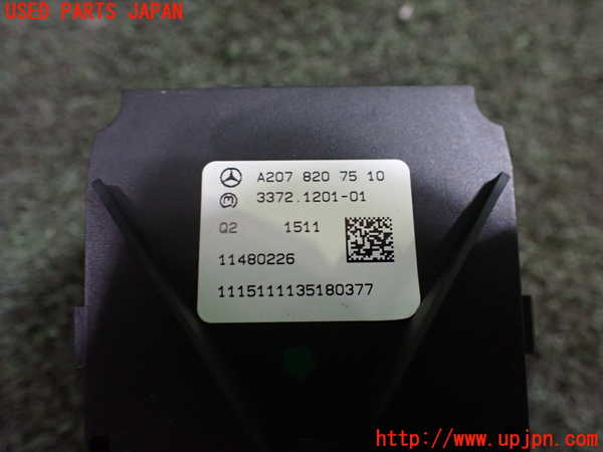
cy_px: 226
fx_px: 523
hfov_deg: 60.0
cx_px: 302
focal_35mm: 30
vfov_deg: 46.8
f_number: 2.3
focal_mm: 5.4
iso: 800
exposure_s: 1/60
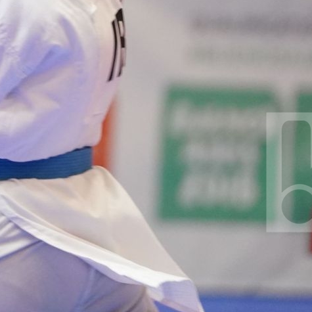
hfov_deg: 3.2
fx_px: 5588
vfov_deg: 3.2
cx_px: -118
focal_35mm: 548
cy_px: -61
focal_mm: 170
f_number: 2.8
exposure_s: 1/800
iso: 5000
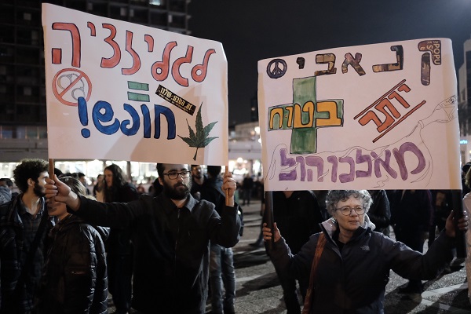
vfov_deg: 37.9
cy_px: 157
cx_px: 236
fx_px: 458
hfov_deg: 54.4
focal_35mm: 35
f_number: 1.4
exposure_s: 1/50
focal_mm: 23
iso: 3200
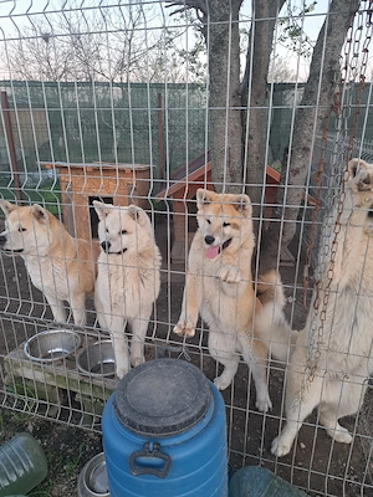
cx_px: 186
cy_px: 248
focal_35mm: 24
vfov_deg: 71.6
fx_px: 345
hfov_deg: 56.8
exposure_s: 1/50
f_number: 1.8
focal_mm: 5.23
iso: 64
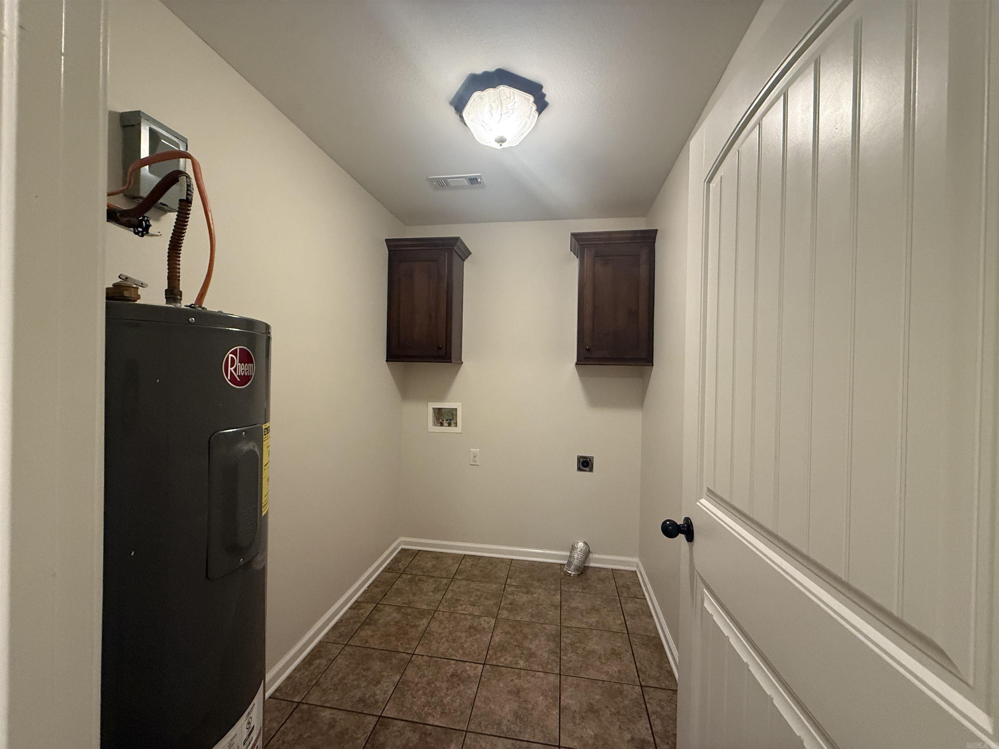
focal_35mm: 14
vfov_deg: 85.7
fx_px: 404
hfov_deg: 102.1
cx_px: 500
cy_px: 374
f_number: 2.2
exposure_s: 1/60
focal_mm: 2.22
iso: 400
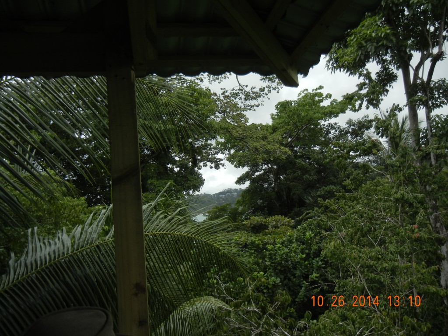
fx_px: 388
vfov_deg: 46.8
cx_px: 224
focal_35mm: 30
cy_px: 168
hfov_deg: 60.0
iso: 160
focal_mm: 5.4
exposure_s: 1/398
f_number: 7
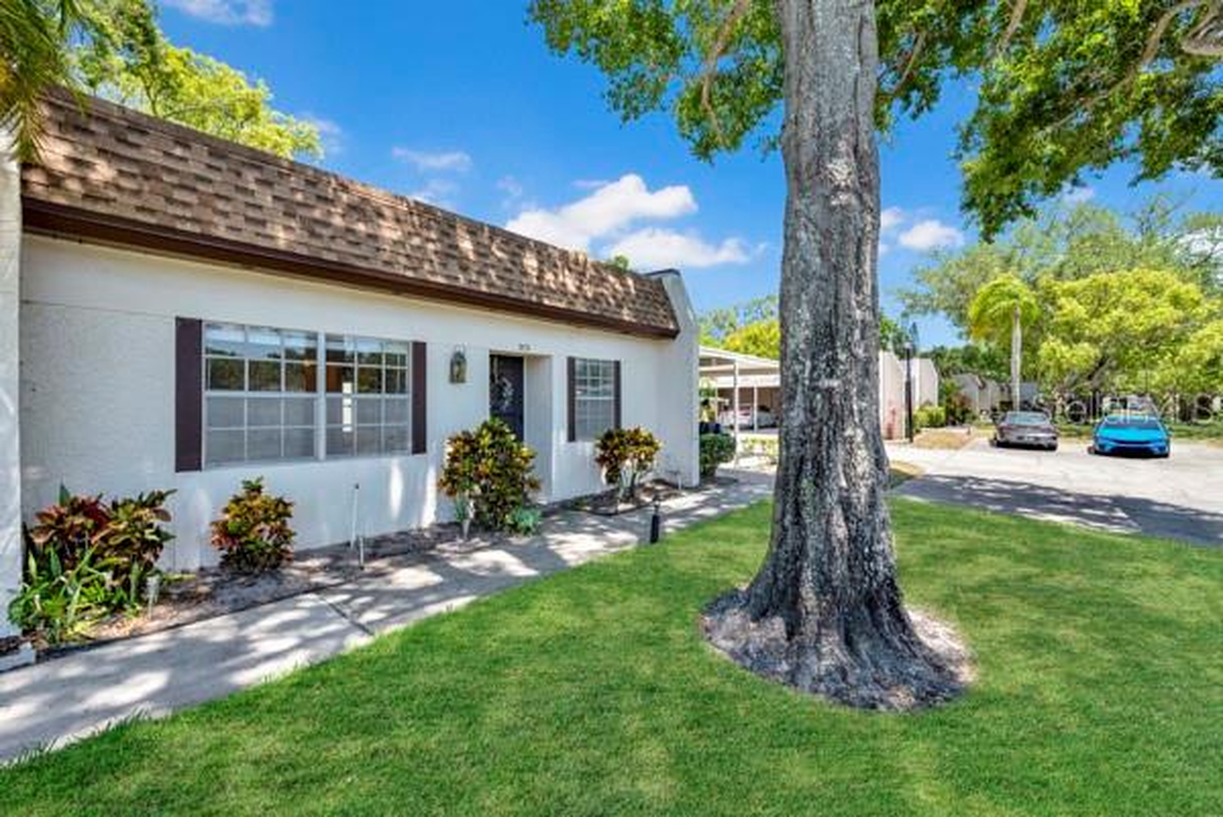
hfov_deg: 104.2
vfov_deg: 81.3
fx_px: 476
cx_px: 612
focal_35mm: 14
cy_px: 408
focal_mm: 14
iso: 250
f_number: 6.3
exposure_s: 1/400
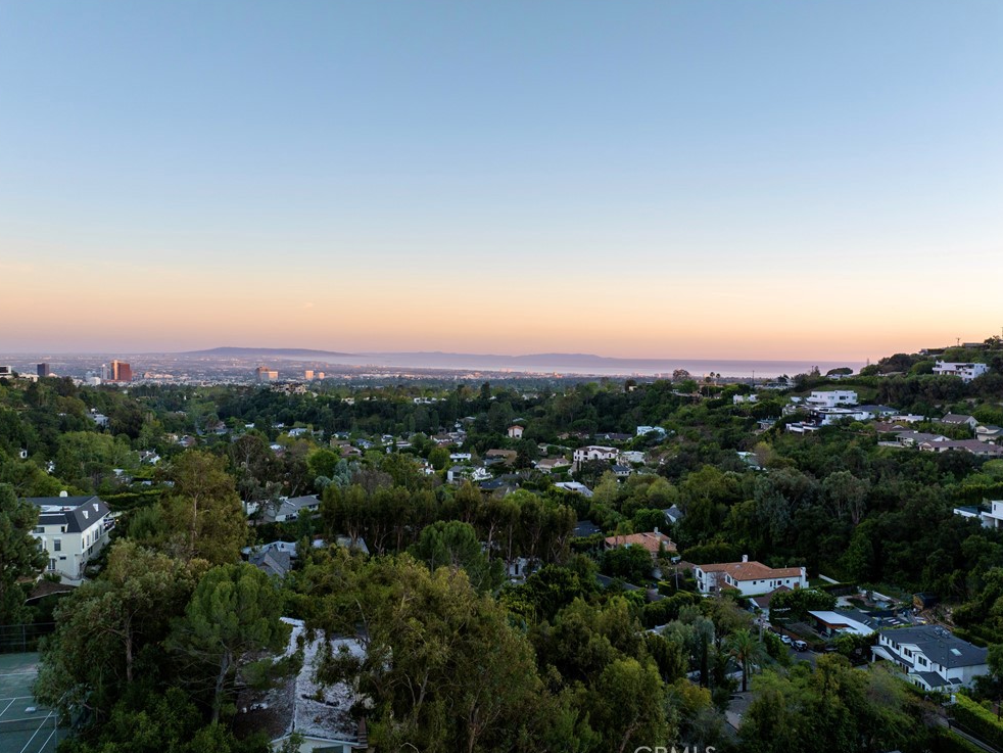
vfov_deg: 54.9
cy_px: 379
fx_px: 725
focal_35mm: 25
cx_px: 508
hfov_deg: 69.4
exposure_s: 1/160
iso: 140
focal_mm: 12.29
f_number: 2.8
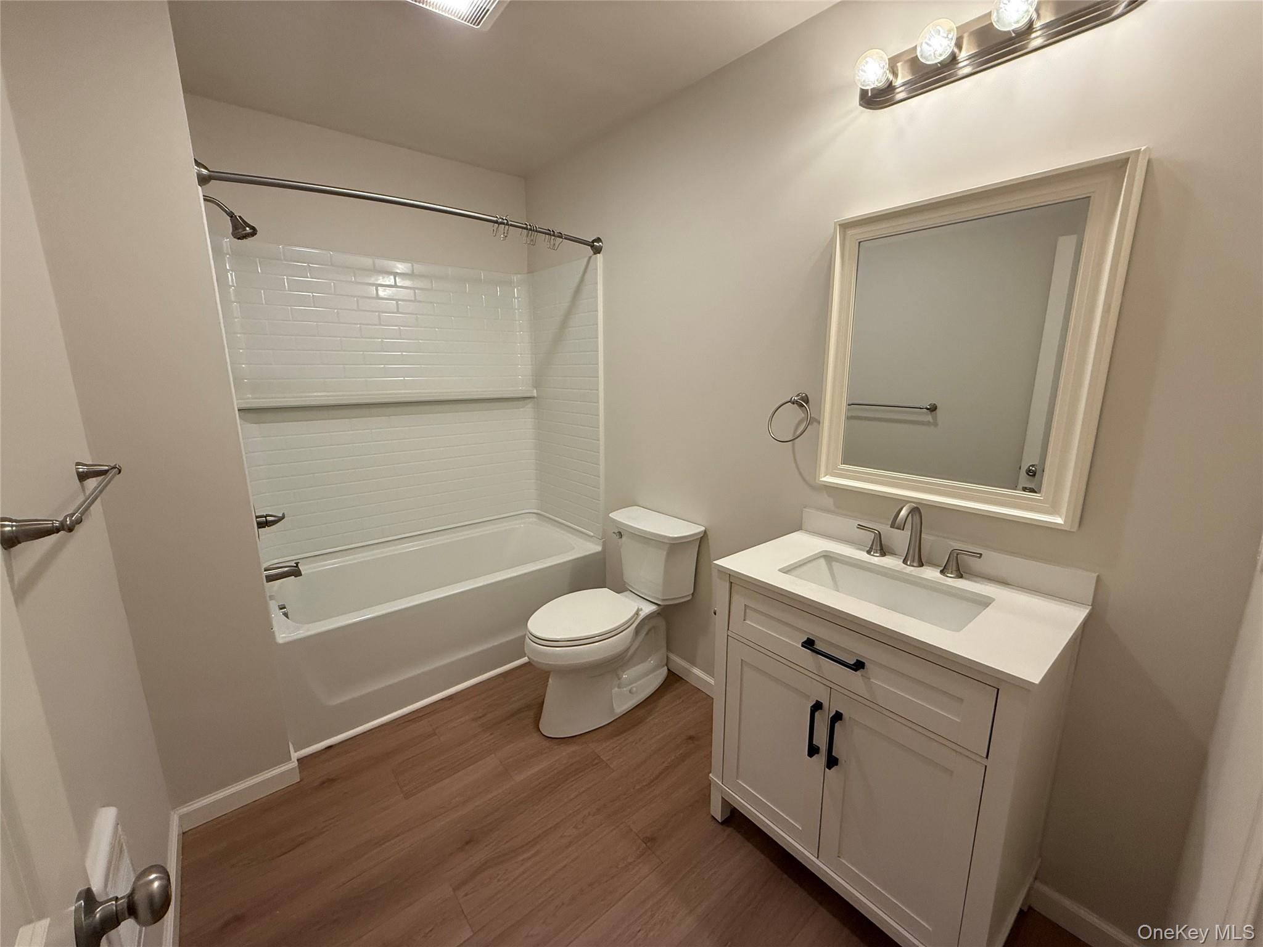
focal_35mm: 14
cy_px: 474
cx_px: 632
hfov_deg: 102.1
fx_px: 511
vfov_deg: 85.7
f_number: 2.2
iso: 250
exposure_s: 1/120
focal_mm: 2.22
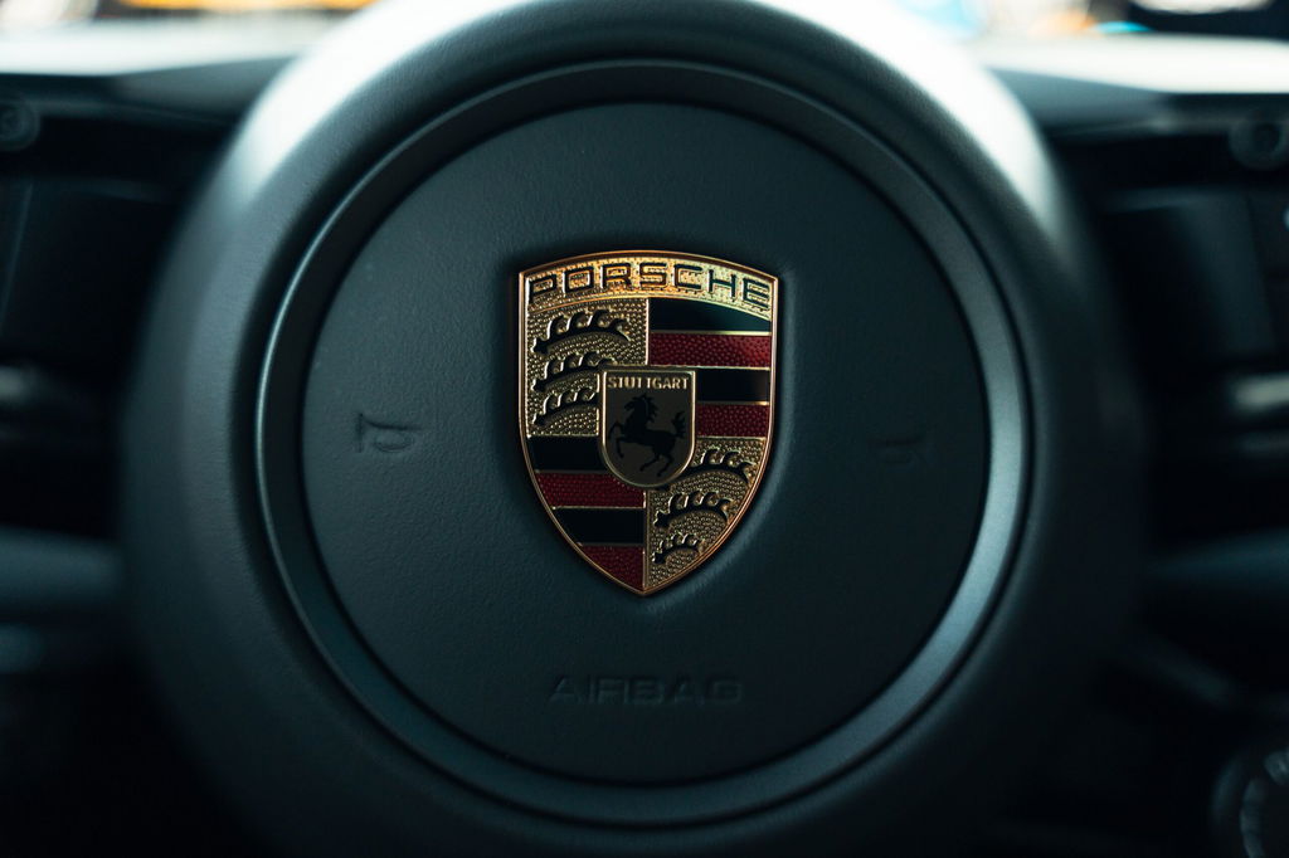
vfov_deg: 30.3
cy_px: 429
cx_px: 644
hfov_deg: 44.2
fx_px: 1586
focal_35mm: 44
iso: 640
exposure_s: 1/125
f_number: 2.8
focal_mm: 44.3
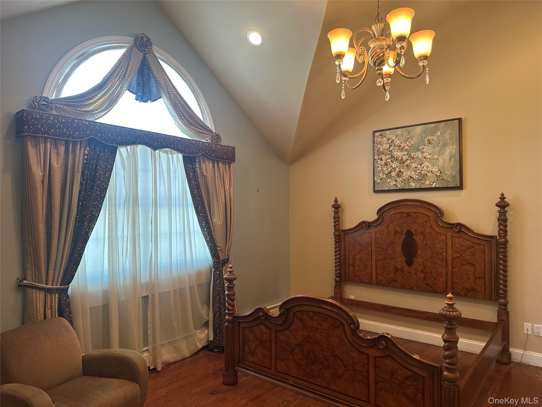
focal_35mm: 24
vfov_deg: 56.8
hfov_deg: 71.6
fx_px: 376
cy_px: 204
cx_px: 271
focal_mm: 6.86
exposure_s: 1/60
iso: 125
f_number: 1.78
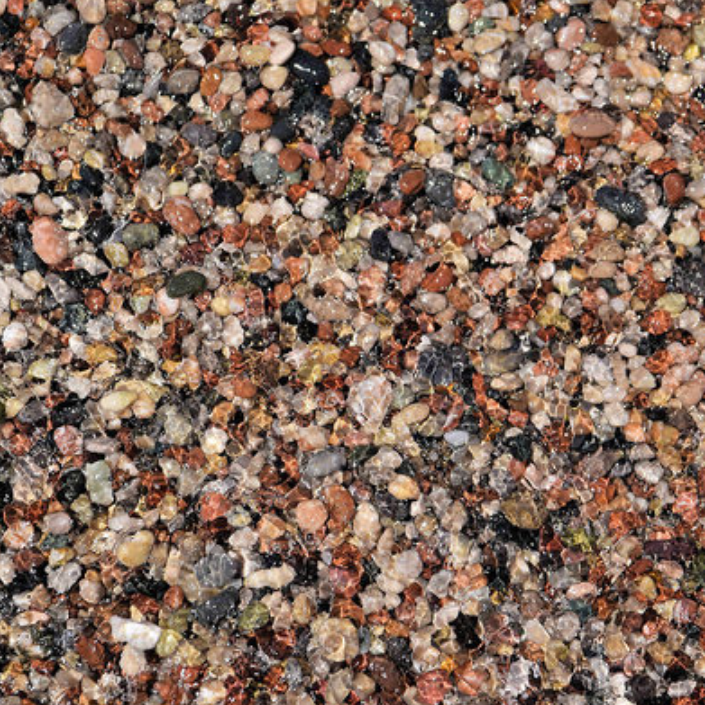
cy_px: 355
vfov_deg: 12.7
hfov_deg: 12.7
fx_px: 3157
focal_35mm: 137
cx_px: 379
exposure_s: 1/2000
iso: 100
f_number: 4
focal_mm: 70
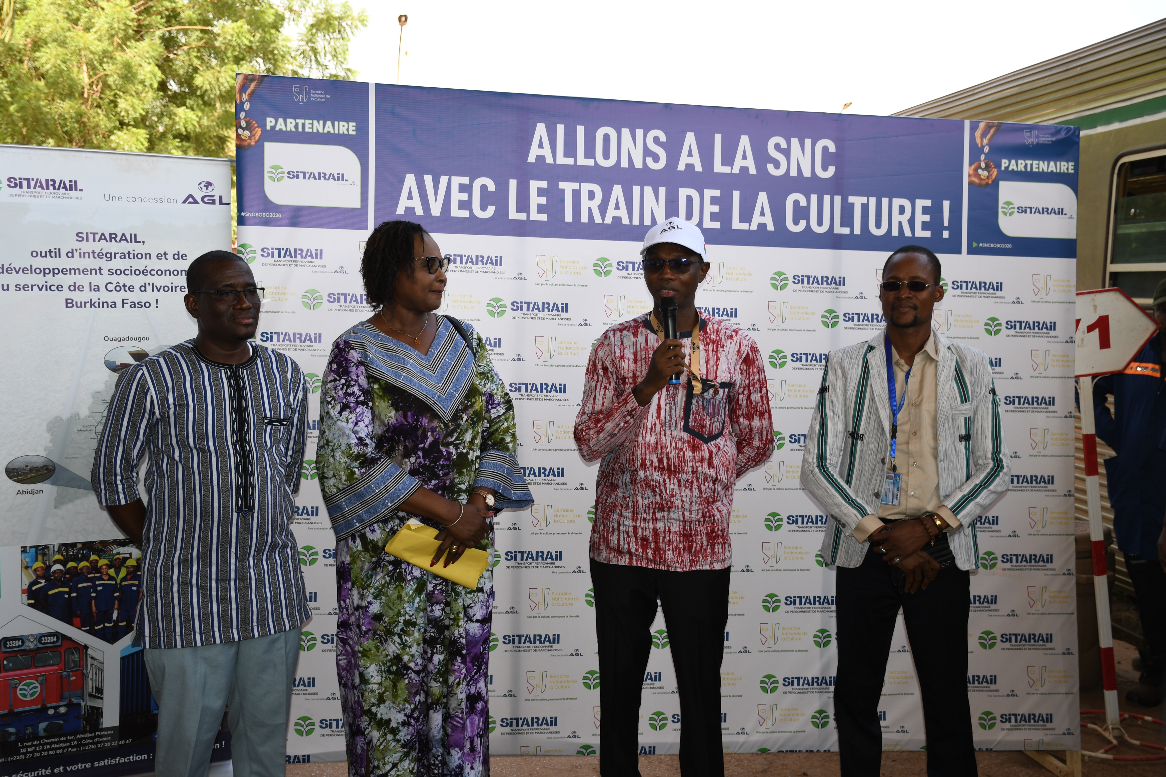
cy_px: 388
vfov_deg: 29.9
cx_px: 583
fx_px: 1457
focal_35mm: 45
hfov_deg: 43.6
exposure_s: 1/160
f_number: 4
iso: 100
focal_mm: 30
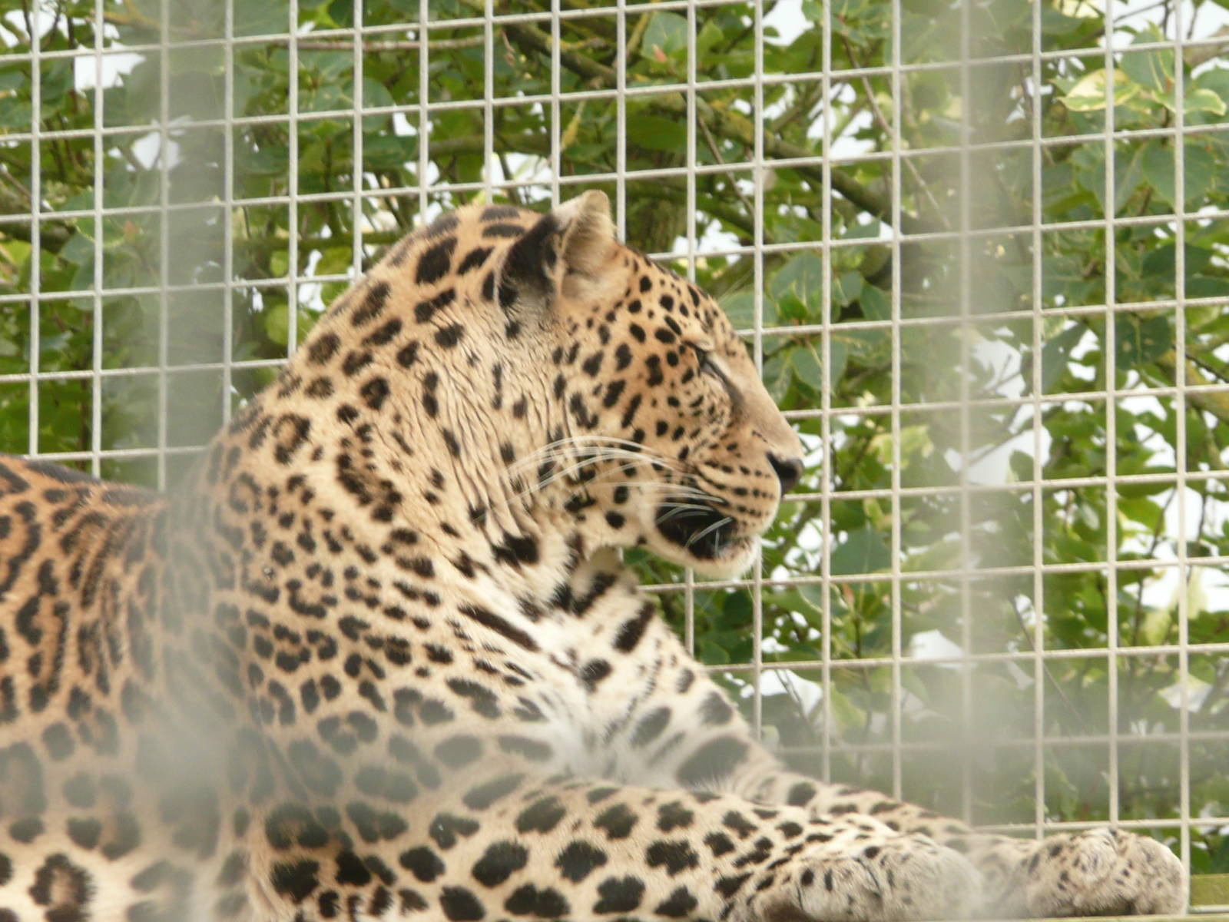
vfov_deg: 4.2
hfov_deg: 5.6
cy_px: 461
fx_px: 12604
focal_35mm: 355
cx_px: 614
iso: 100
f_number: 4.9
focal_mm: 39.1
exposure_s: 1/100
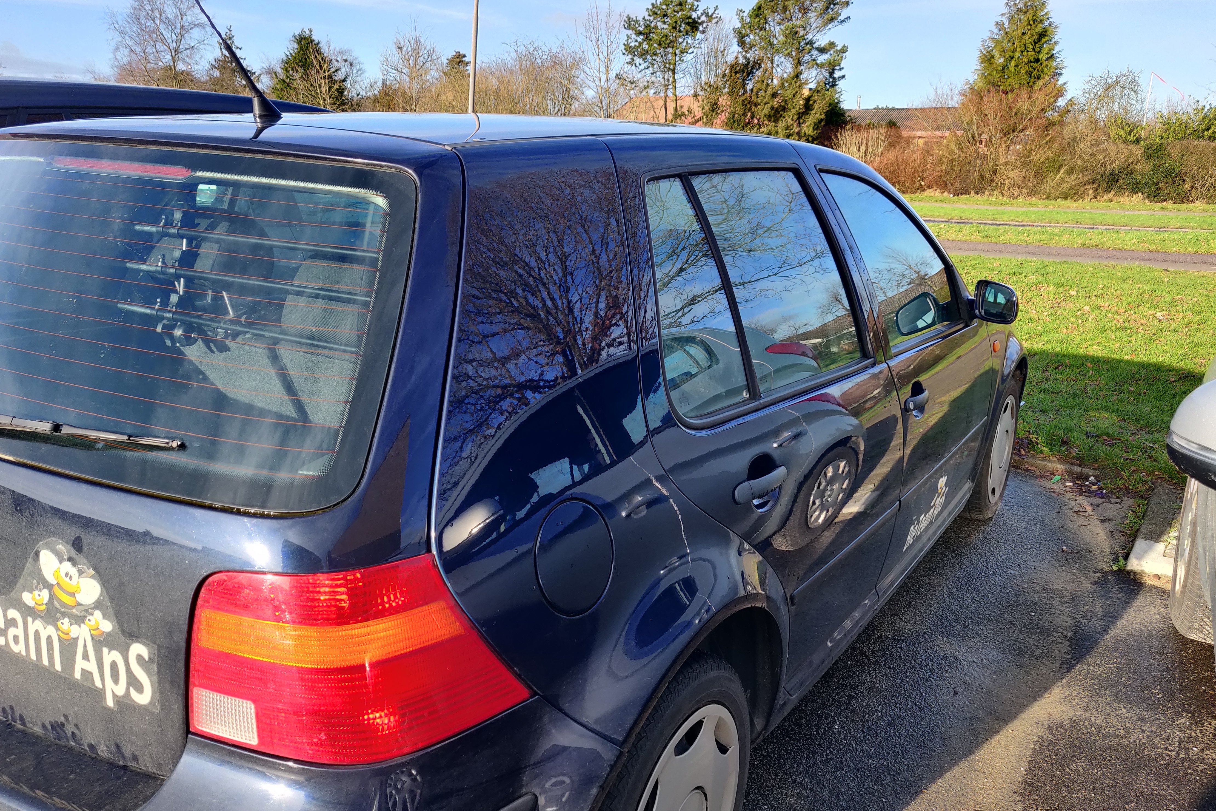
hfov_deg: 67.4
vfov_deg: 47.9
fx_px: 912
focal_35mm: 27
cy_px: 415
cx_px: 627
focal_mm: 4.25
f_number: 1.7
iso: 100
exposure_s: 1/154
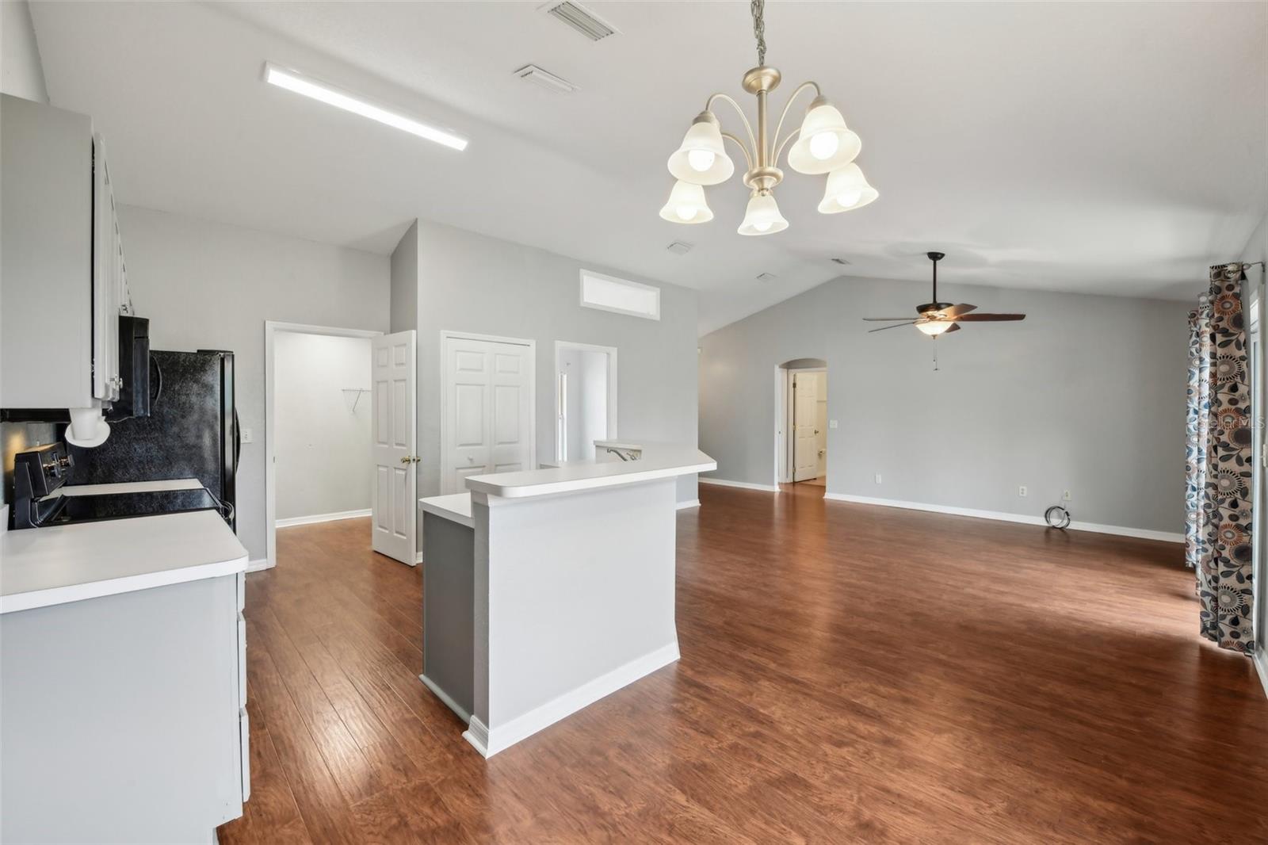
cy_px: 422
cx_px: 634
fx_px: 493
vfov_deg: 81.2
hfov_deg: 104.3
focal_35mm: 14
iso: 400
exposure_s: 1/15
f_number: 8
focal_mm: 14
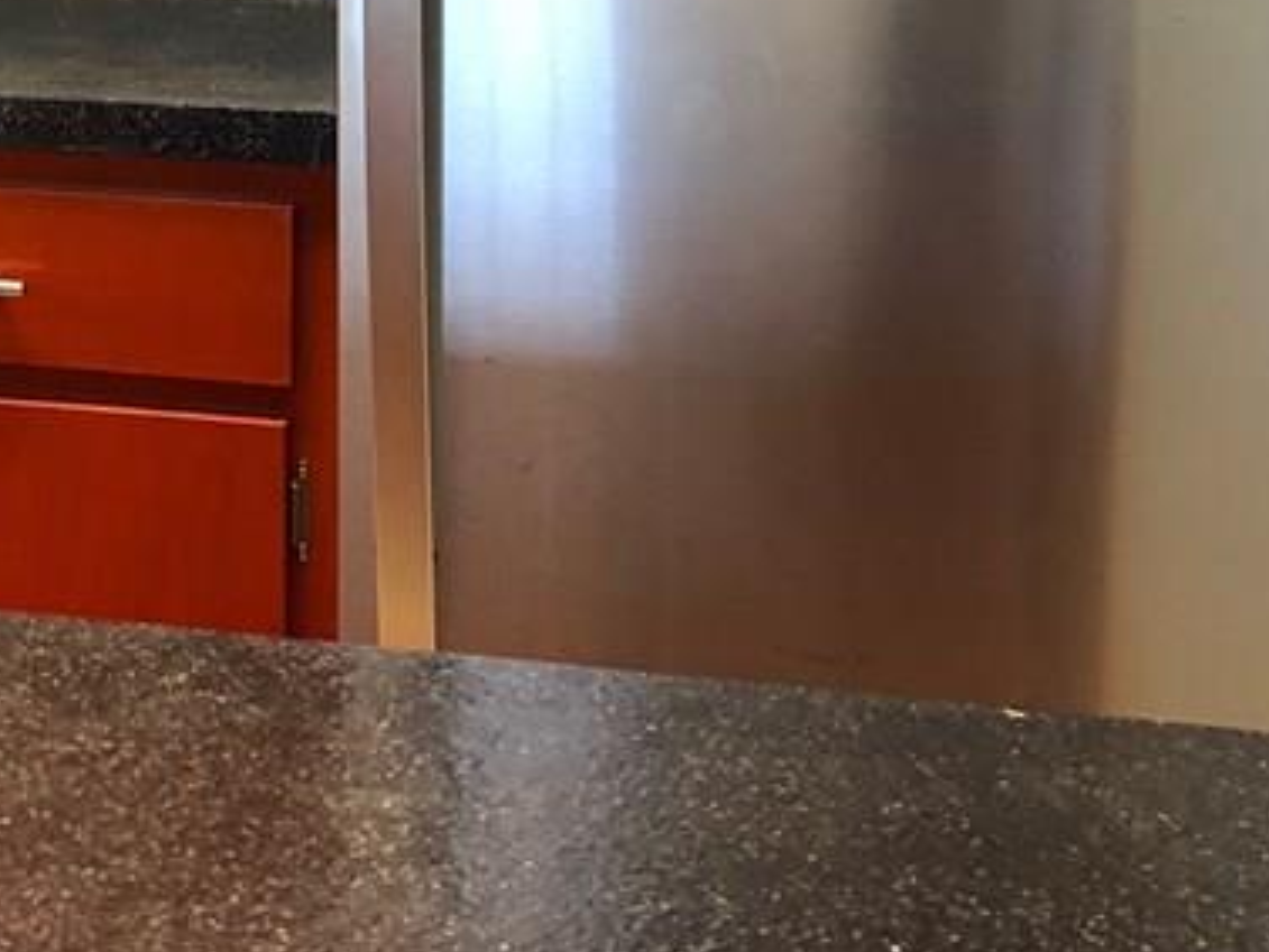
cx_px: -54
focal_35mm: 76
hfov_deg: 24.3
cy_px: -108
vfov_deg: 18.6
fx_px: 2787
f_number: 1.8
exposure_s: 1/15
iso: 100
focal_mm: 4
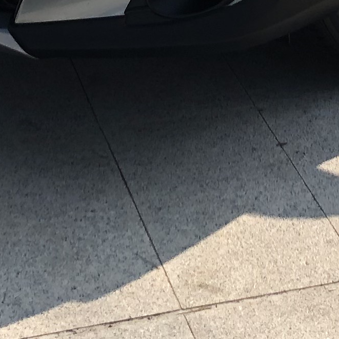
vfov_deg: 10.5
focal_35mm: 151
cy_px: -371
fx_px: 1673
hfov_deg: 11.5
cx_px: 250
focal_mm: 3.99
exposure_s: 1/1799
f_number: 1.8
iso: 20
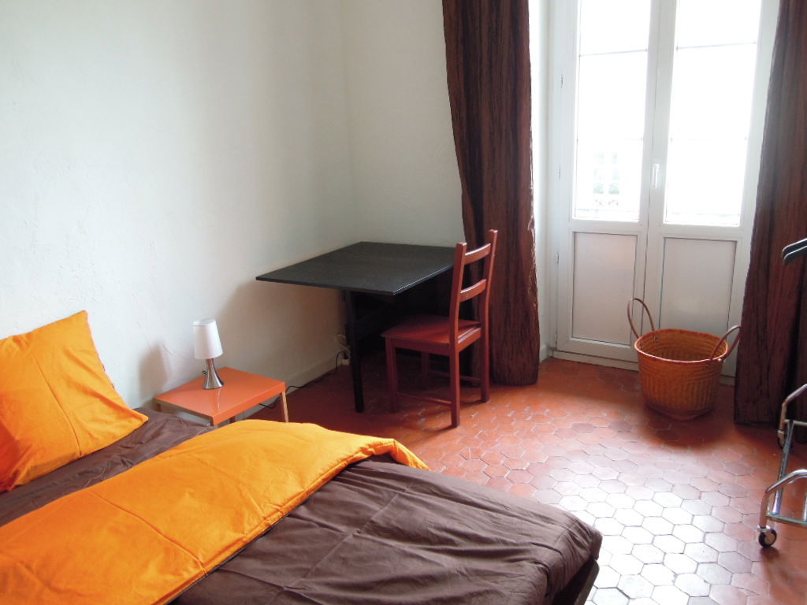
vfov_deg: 49.7
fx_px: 653
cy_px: 302
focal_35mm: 28
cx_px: 404
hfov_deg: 63.4
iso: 320
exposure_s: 1/30
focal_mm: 5
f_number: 2.8
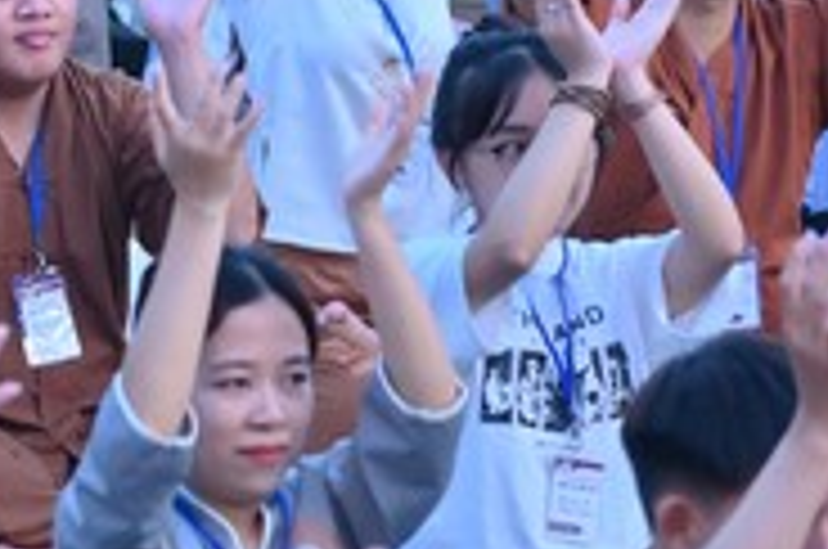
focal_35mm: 424
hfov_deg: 4.8
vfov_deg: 3.2
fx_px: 9735
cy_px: 22
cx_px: -612
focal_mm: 120
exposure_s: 1/80
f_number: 5
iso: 640
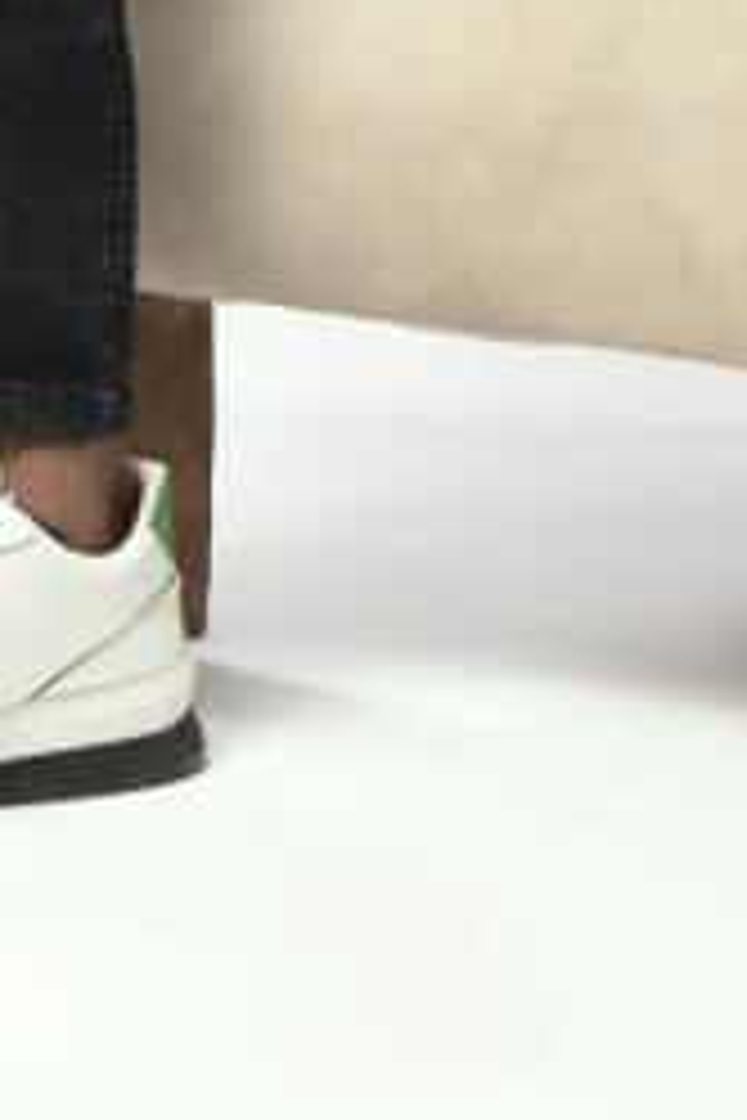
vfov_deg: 11.5
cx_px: 1076
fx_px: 5104
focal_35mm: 164
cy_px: -954
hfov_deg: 8.2
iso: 400
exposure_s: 1/125
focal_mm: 34
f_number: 5
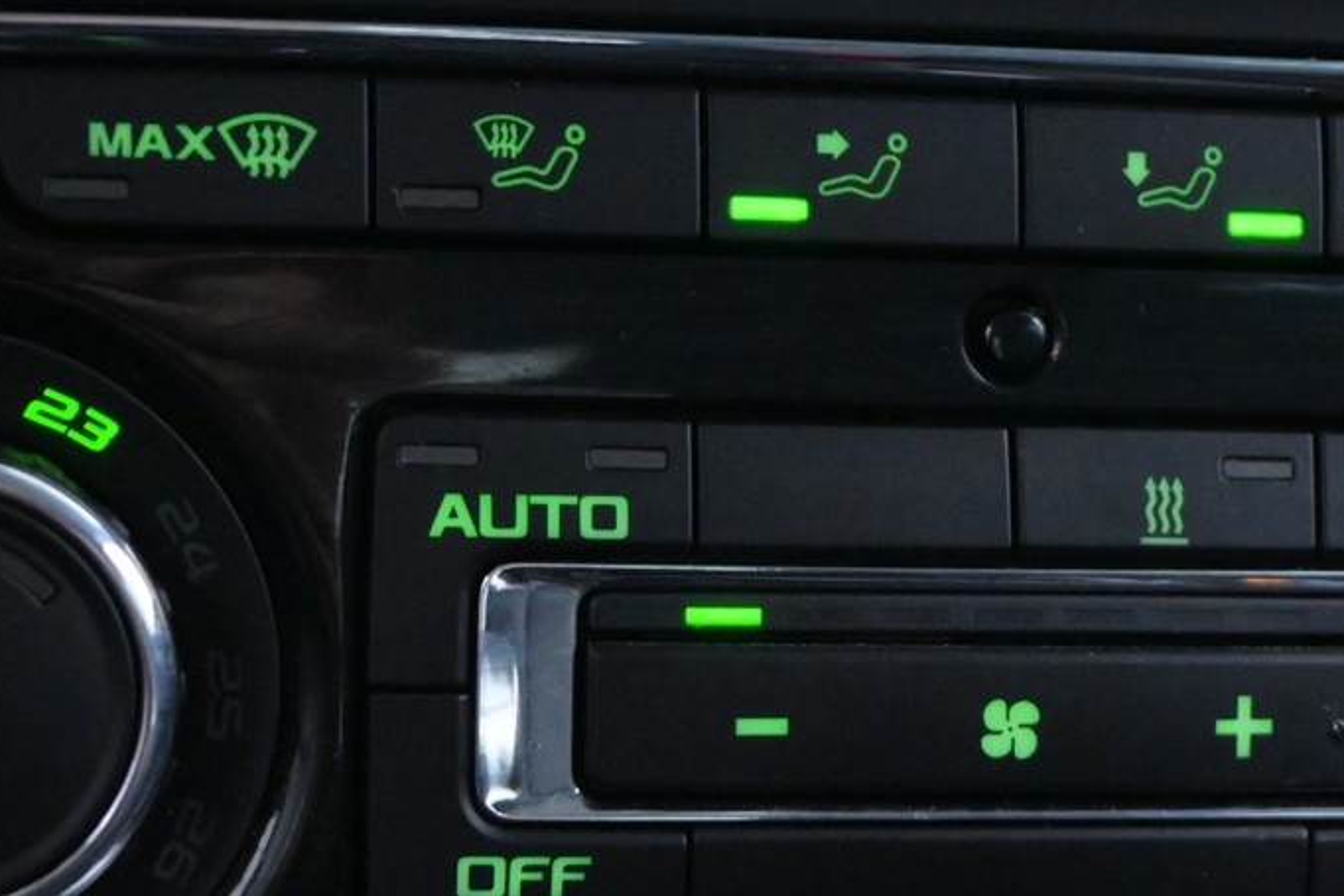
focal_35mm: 116
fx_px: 4323
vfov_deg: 11.8
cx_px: 857
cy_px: 544
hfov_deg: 17.6
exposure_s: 1/50
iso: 6400
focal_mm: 32.5
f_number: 5
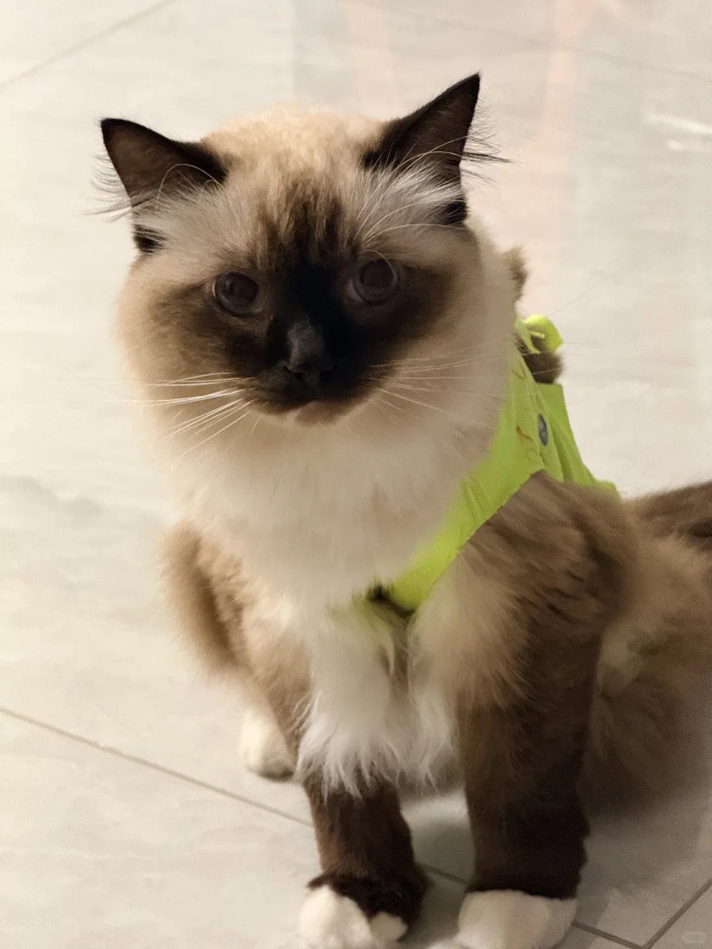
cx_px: 356
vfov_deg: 16.4
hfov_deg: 12.3
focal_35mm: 120
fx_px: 3291
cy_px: 474
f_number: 2.8
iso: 800
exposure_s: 1/33
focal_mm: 15.66
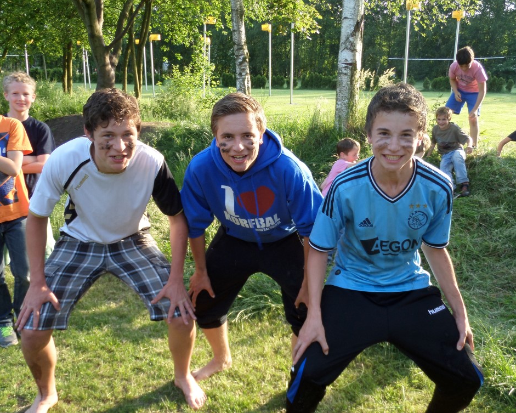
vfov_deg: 43.4
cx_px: 260
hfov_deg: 52.8
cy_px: 207
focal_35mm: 34
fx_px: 519
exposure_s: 1/90
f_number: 3.4
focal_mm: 5.3
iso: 80
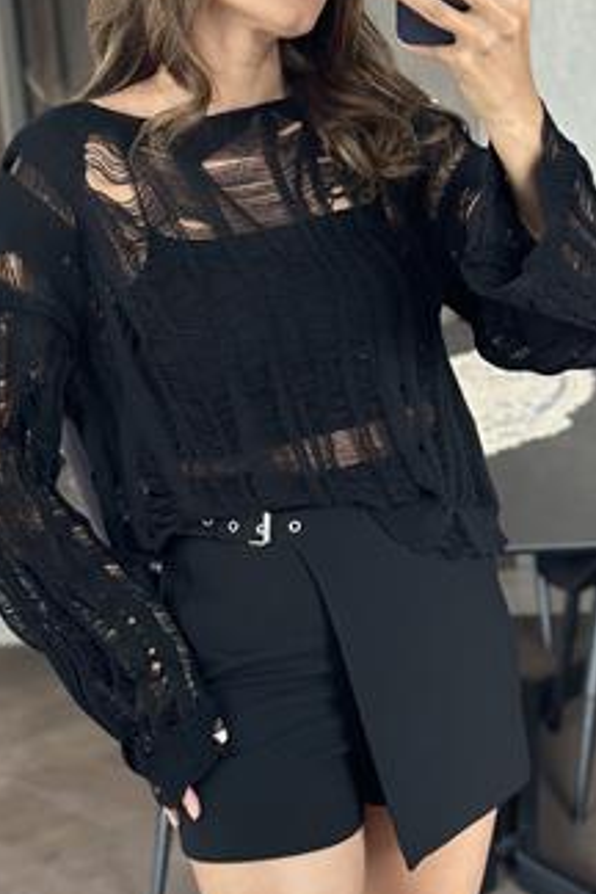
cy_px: 309
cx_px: 304
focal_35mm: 78
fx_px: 1937
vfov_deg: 25.9
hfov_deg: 17.5
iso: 250
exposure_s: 1/60
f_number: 1.78
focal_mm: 6.86
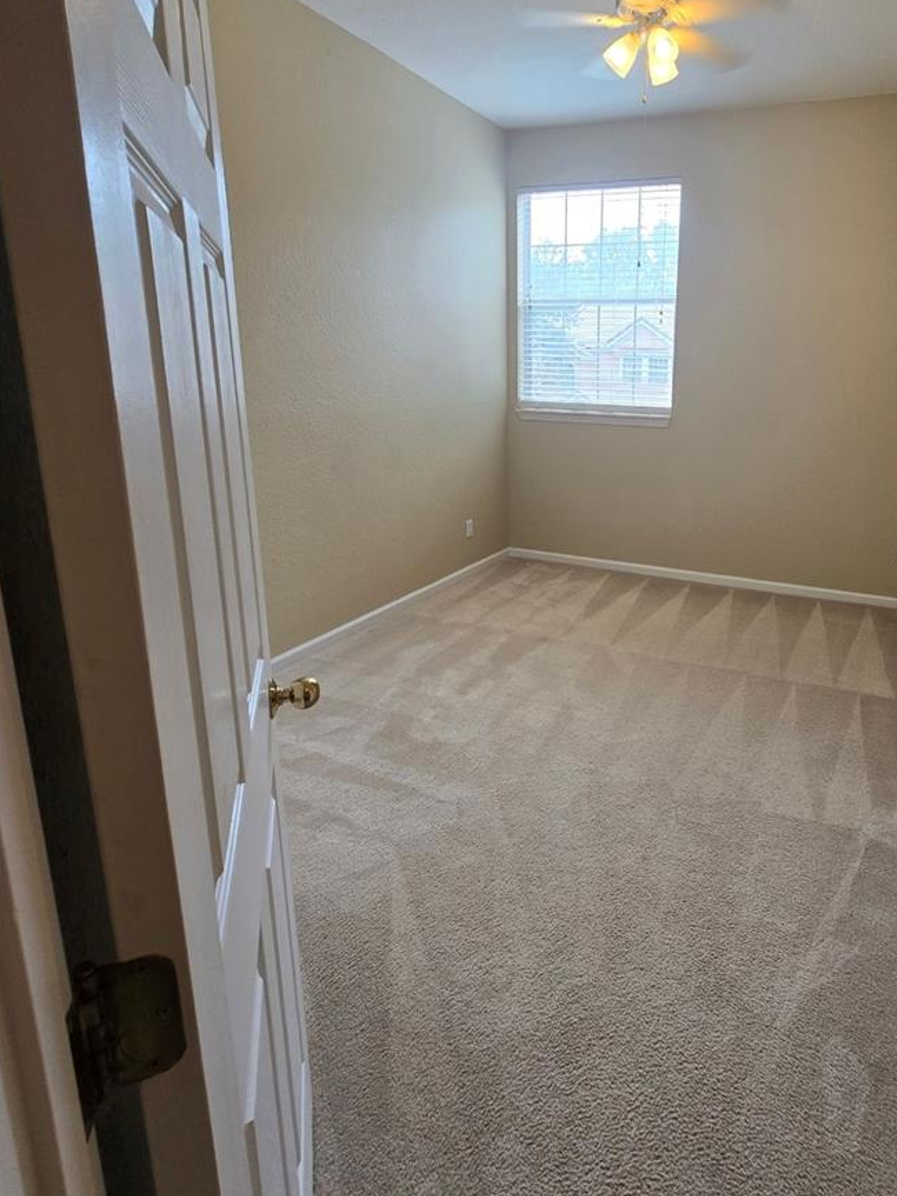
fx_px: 622
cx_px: 615
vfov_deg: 87.2
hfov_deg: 69.0
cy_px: 510
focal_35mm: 18
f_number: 2.2
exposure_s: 1/60
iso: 64
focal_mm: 2.2
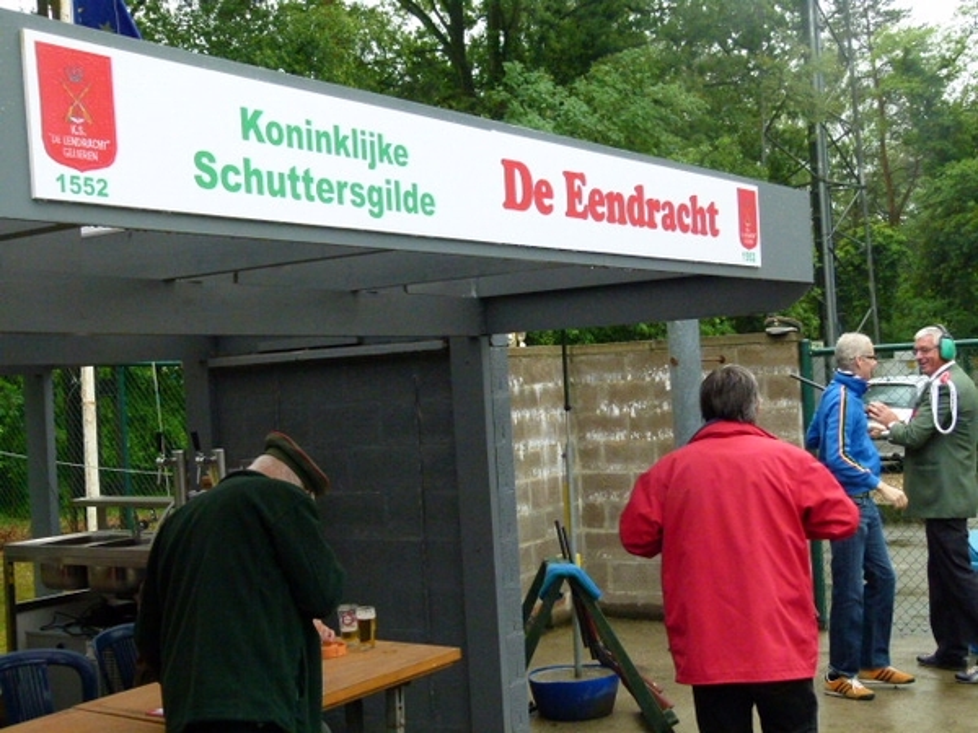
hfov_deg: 40.4
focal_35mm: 47
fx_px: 1328
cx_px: 489
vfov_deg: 30.9
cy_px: 366
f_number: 3.2
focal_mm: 8.5
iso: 400
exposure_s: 1/250
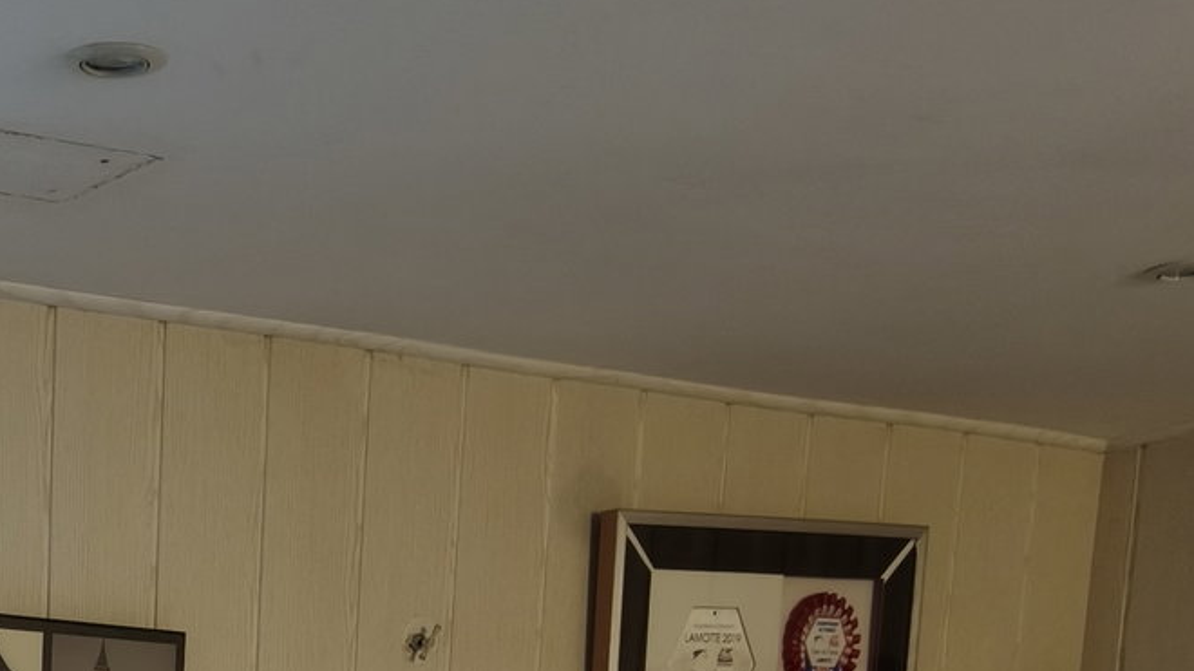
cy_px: 1424
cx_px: -90
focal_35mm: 81
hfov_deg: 24.6
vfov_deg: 12.7
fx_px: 2564
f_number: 1.7
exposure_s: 1/50
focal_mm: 5.35
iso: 400
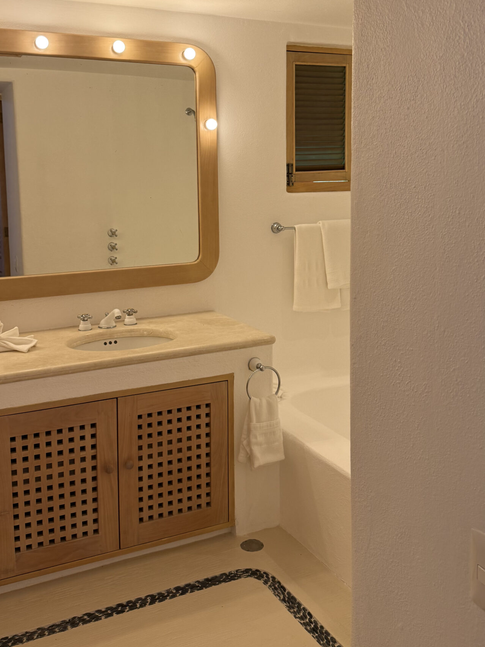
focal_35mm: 36
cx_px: 237
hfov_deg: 39.7
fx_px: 673
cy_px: 250
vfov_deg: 50.9
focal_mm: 6.76
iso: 125
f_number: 1.78
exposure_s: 1/231
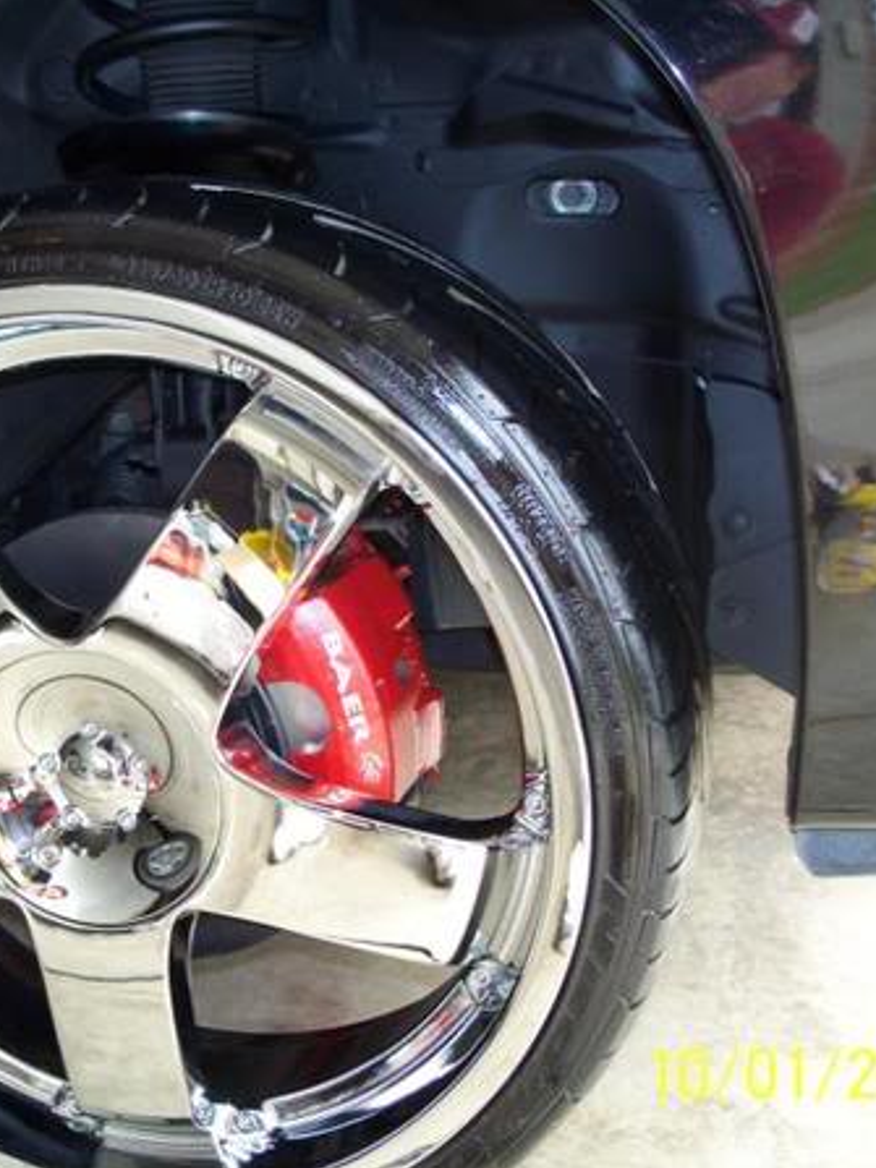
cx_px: 233
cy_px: 606
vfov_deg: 36.2
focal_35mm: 53
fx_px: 1789
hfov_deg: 27.2
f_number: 2.8
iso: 80
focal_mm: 7.8
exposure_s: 1/60
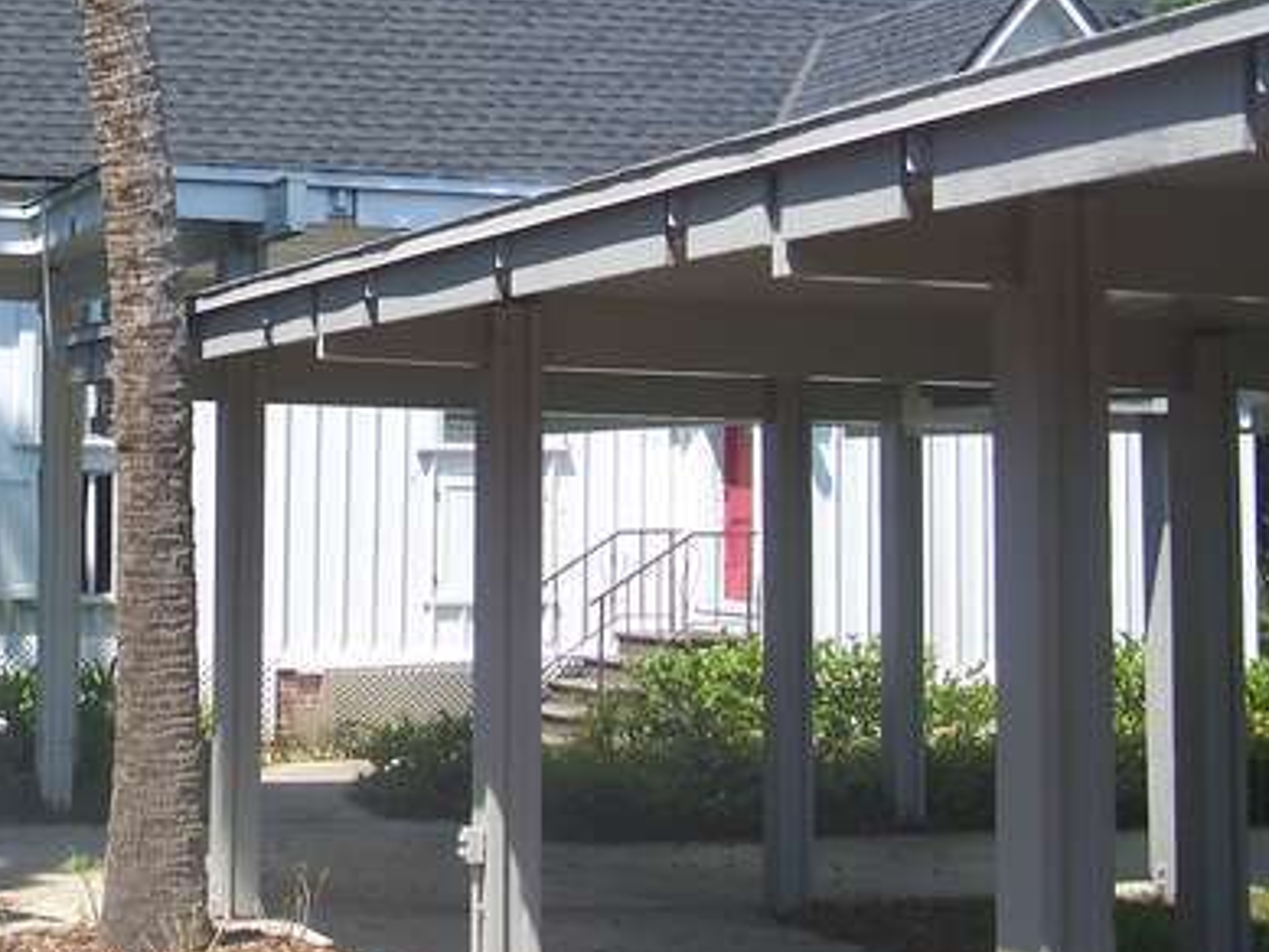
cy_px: 150
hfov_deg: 24.5
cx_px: 20
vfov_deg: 19.1
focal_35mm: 76
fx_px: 2787
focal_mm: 7.8
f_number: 2.8
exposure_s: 1/500
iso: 64
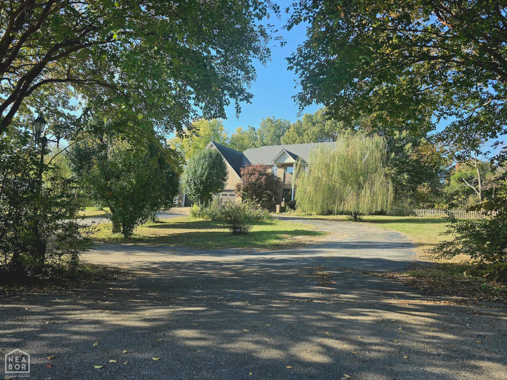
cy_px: 190
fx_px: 337
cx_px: 254
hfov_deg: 73.9
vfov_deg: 58.9
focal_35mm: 23
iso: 12
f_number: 1.7
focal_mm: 6.3
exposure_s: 1/227
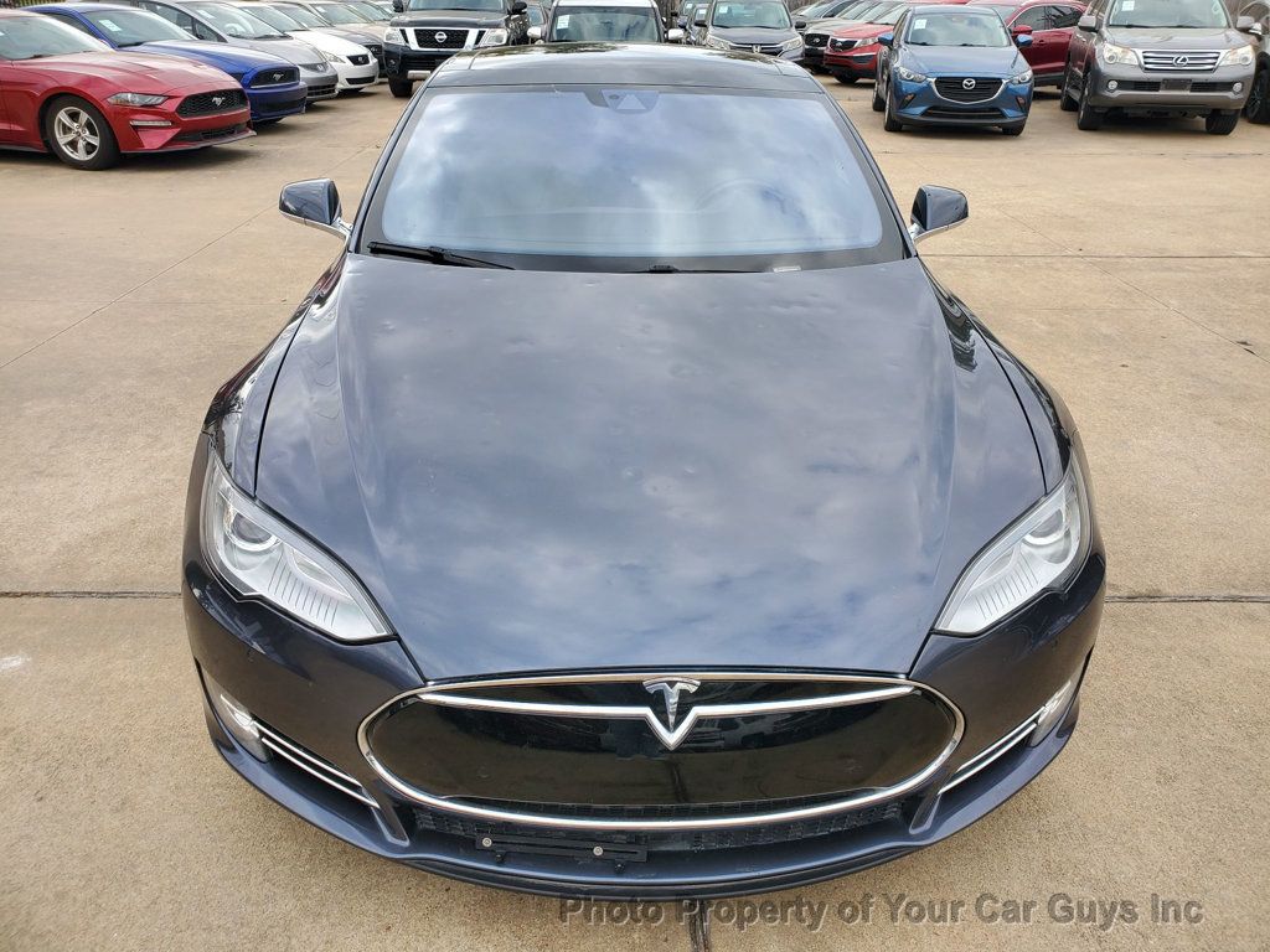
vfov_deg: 53.1
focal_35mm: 26
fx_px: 954
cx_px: 635
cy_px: 476
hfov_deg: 67.3
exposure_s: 1/404
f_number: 2.4
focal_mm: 4.3
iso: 50
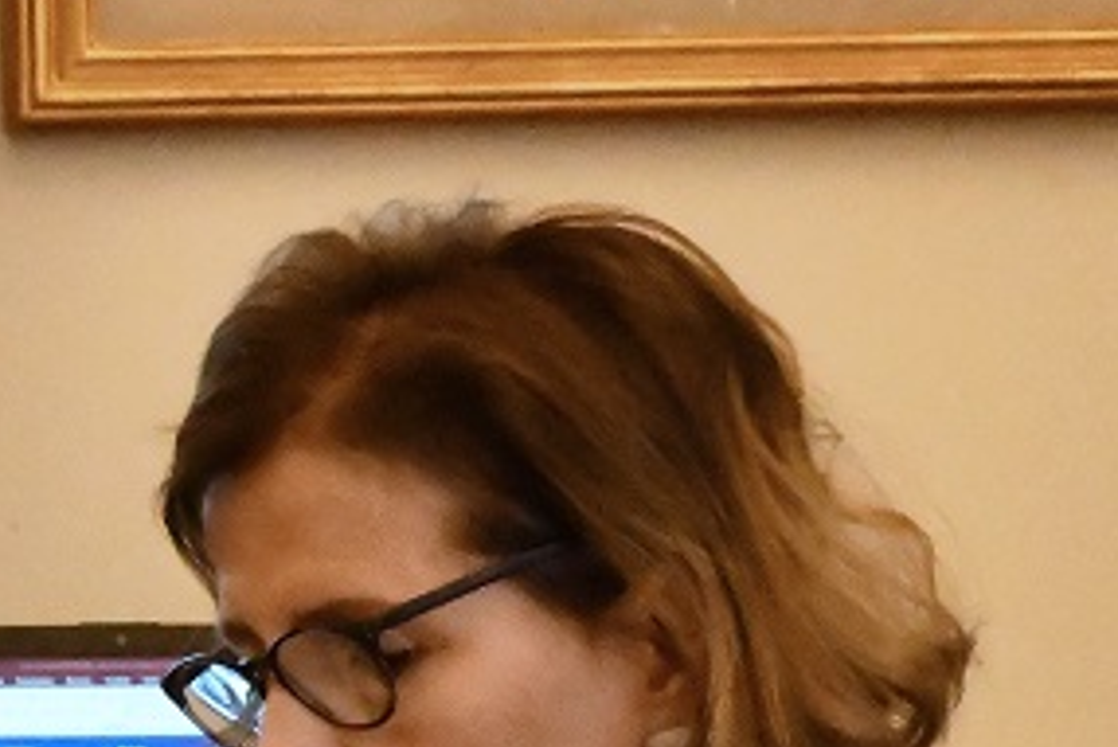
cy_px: 399
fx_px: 13018
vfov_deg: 3.3
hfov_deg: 4.8
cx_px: -1790
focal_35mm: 419
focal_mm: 75
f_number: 16
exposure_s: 1/80
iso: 20000
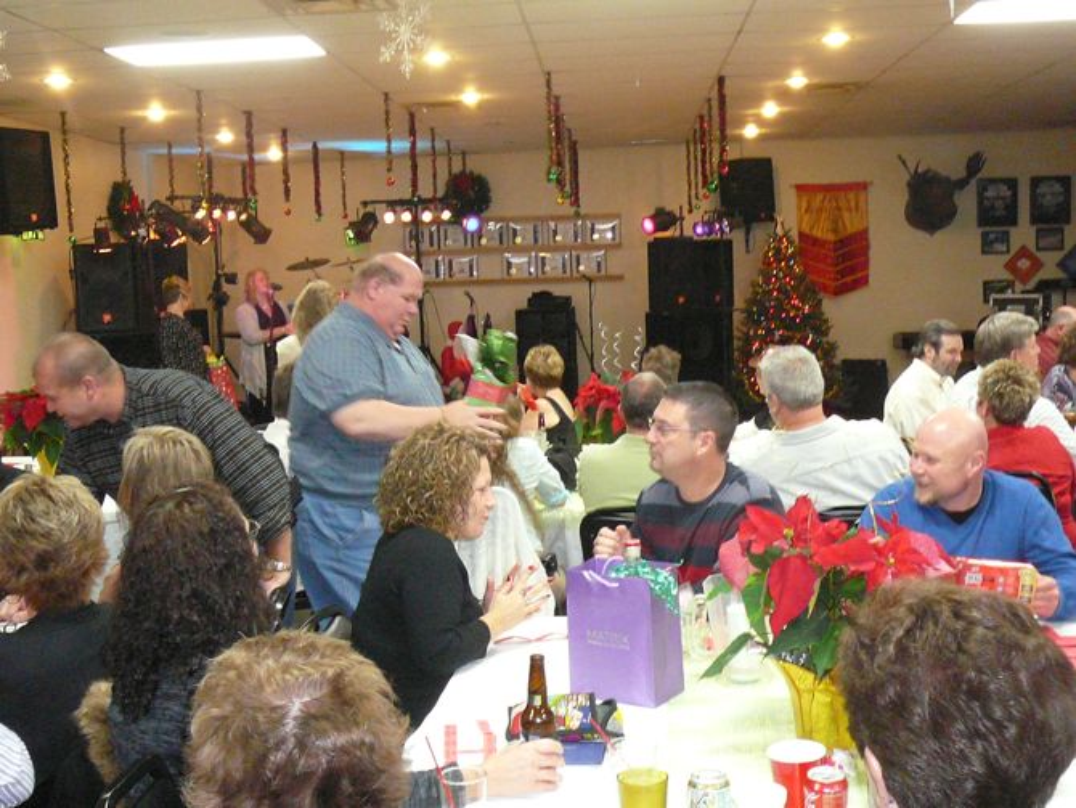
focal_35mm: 44
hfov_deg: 42.9
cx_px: 538
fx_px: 1368
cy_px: 404
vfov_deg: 32.9
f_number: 2.8
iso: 400
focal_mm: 5.2
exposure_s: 1/30
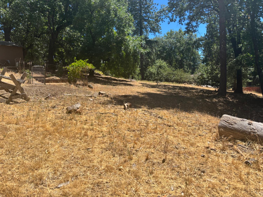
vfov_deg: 53.1
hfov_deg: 67.3
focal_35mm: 26
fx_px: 198
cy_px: 98
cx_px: 132
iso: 50
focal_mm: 5.96
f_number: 1.6
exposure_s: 1/2857
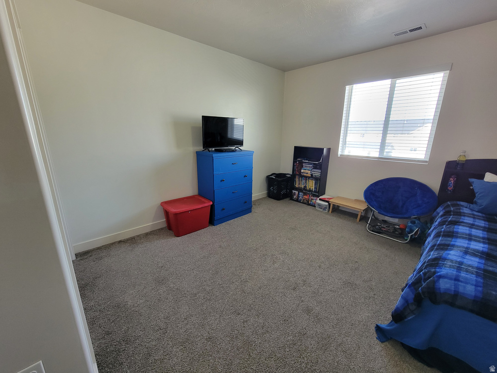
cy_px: 186
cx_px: 248
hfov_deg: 106.2
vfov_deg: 89.9
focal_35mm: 13
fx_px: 187
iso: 200
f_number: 2.2
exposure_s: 1/60
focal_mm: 2.2
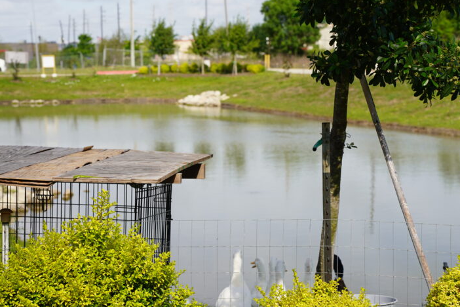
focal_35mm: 70
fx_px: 894
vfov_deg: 19.4
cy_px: 206
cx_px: 197
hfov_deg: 28.8
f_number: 5
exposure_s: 1/640
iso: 100
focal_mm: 48
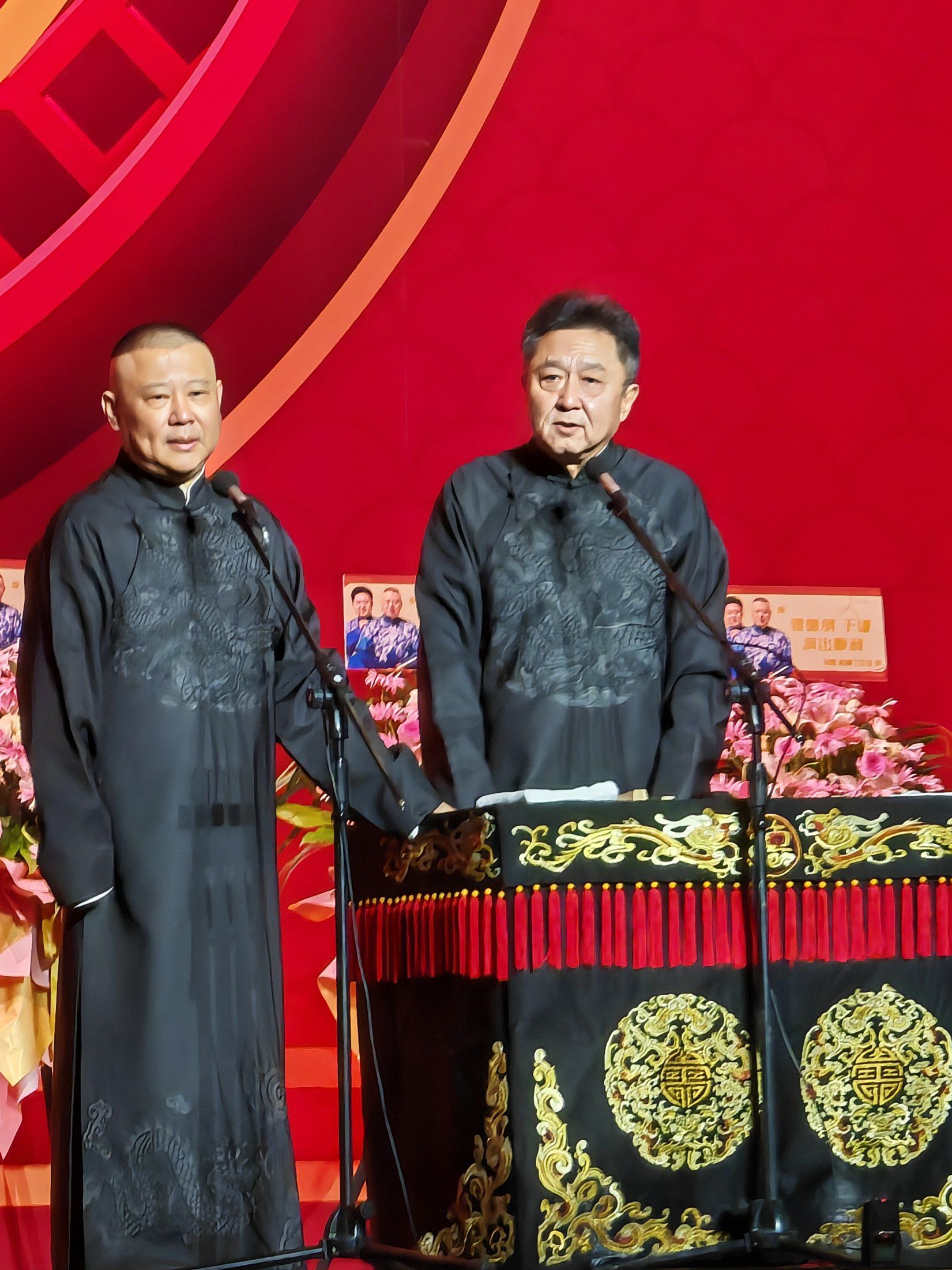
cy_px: 600
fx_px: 12283
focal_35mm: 335
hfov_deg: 4.4
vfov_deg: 5.9
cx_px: 379
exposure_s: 1/33
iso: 160
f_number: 3
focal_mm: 14.92
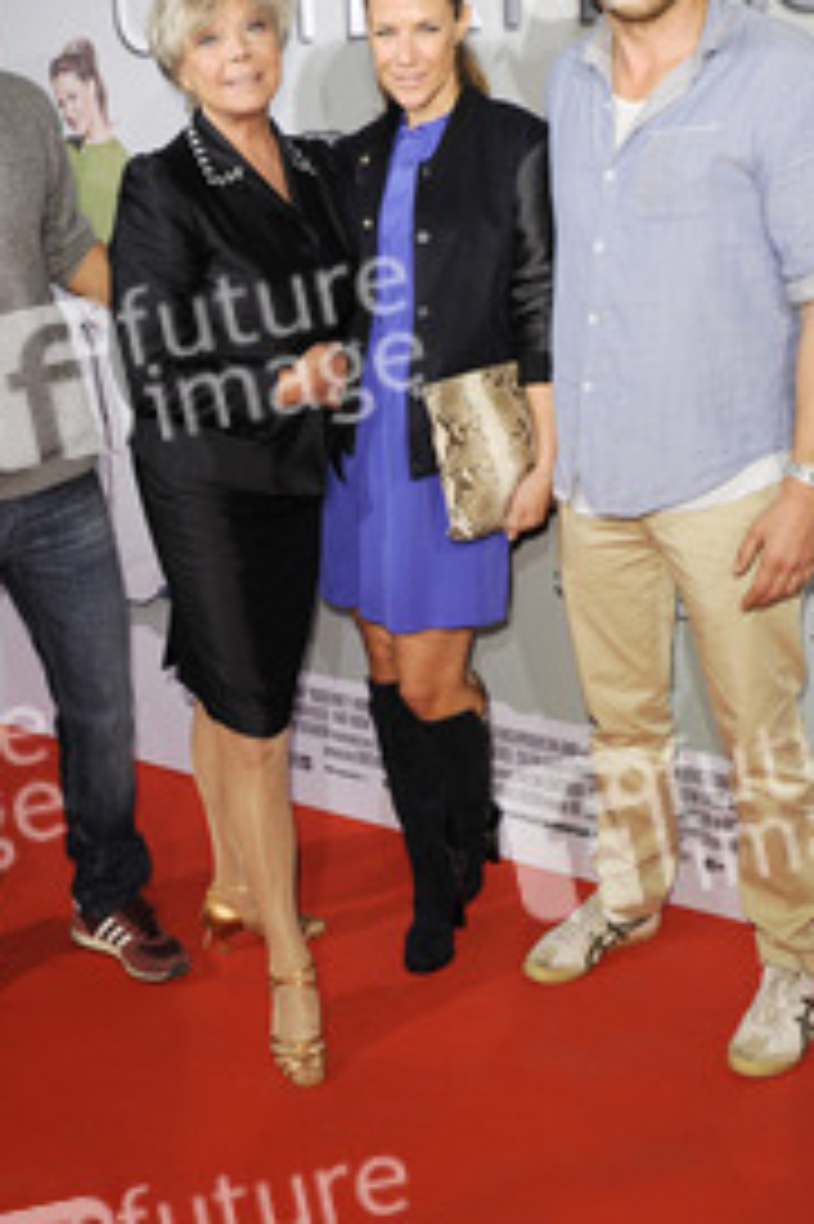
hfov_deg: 28.5
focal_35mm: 47
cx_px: 324
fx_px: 1596
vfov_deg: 41.9
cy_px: 590
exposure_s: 1/160
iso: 640
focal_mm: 32
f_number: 5.6
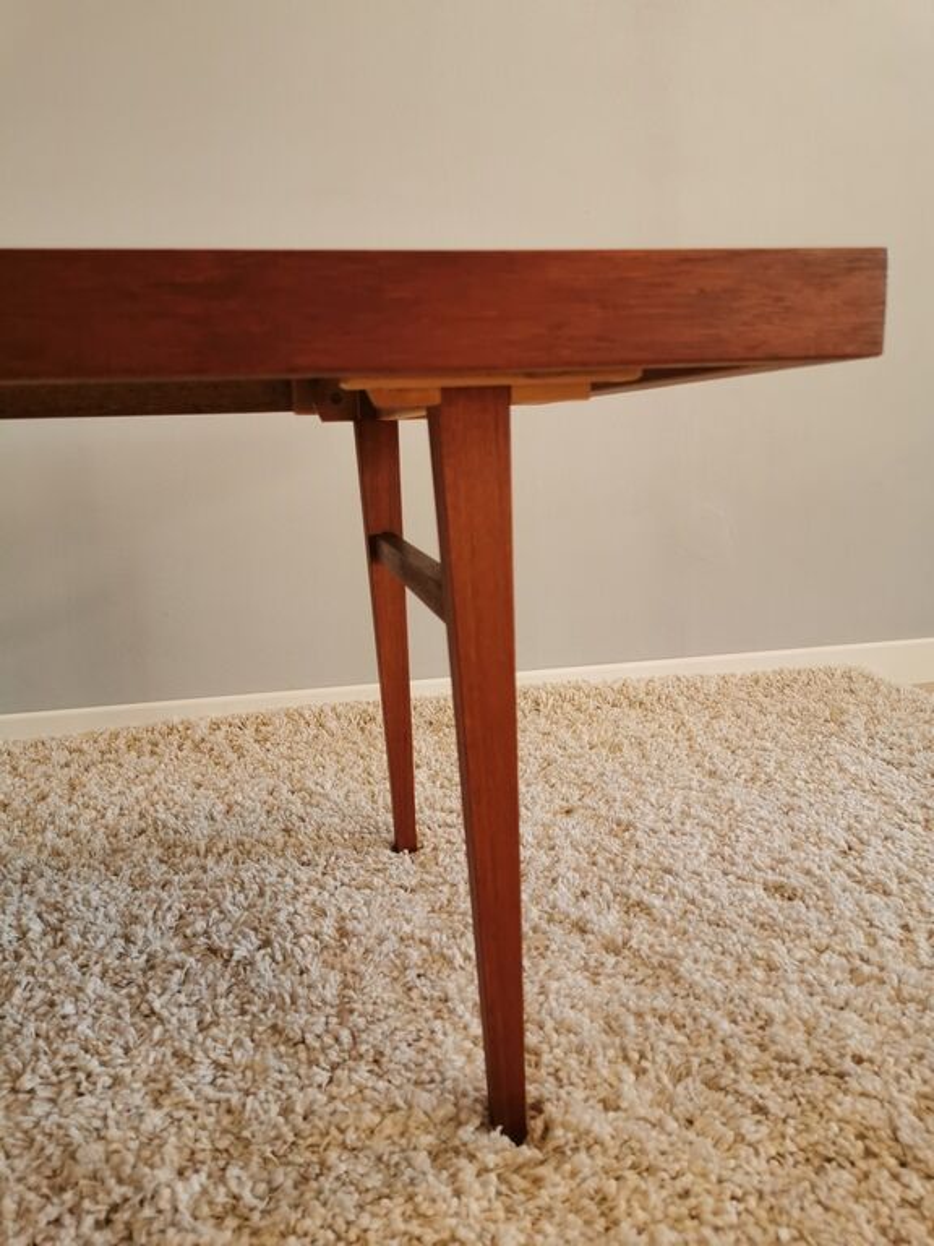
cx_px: 467
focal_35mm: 27
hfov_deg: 51.4
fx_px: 971
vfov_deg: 65.3
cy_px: 623
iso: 160
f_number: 1.8
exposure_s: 1/100
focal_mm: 5.58
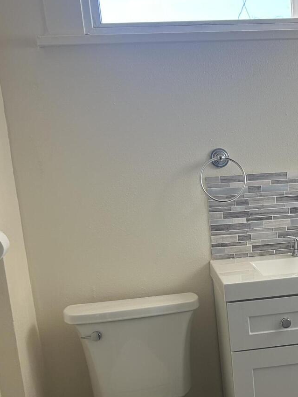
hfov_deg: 23.0
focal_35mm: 61
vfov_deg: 31.0
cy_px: 306
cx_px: 304
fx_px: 700
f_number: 1.5
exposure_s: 1/152
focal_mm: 5.7
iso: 50
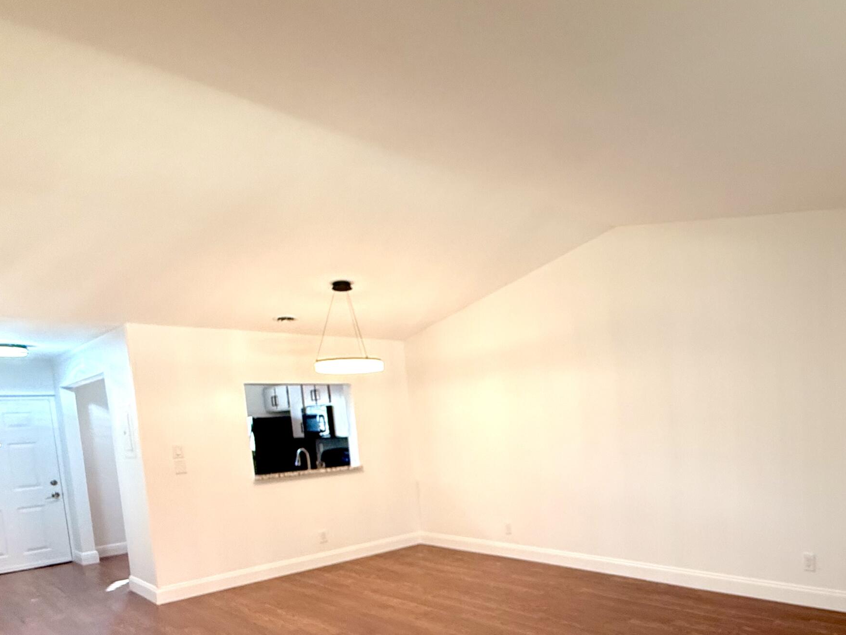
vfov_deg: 54.6
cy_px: 462
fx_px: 587
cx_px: 646
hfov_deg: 66.6
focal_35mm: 24
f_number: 2.2
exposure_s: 1/60
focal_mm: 2.22
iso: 200
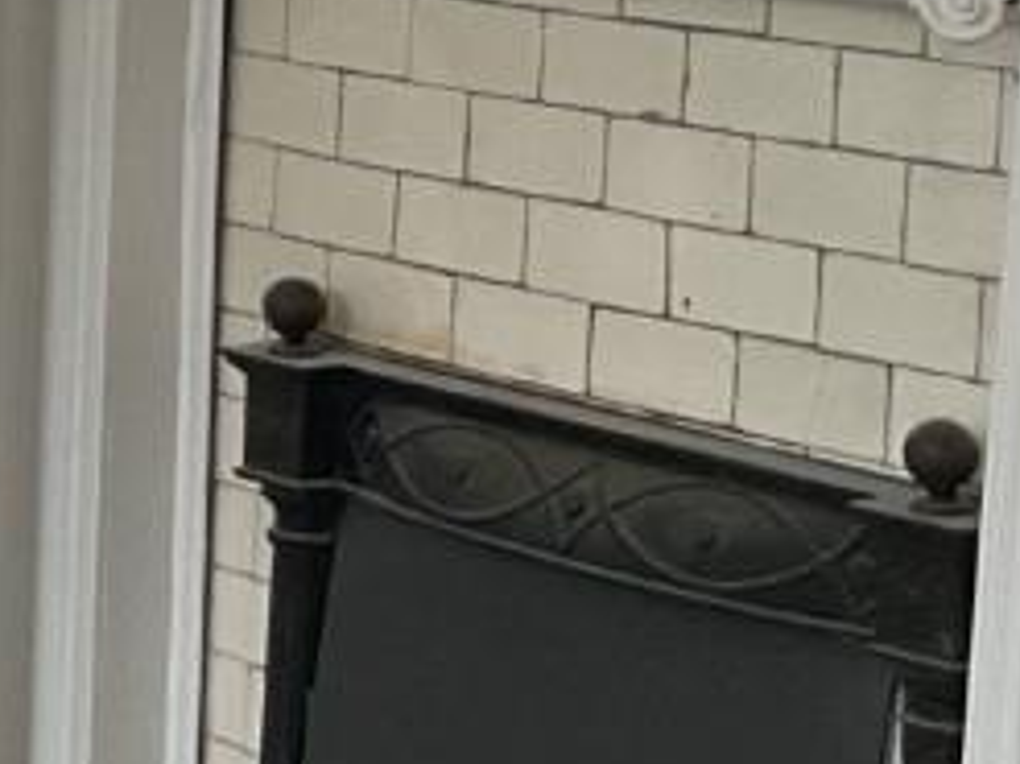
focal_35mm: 169
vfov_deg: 8.7
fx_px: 4977
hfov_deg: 9.8
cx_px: -1668
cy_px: -83
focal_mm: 3
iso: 50
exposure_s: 1/120
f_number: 1.8
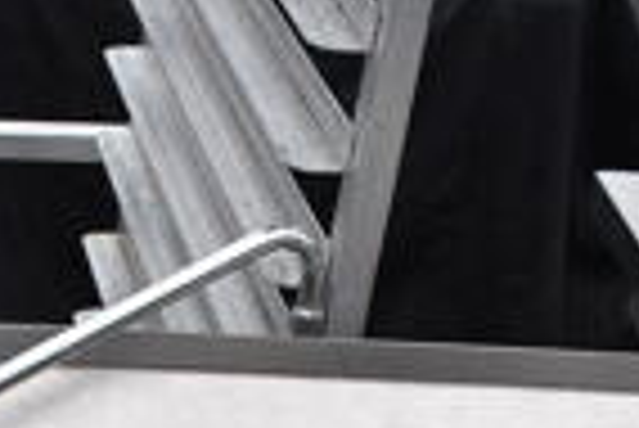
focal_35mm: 116
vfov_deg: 10.7
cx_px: -122
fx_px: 2061
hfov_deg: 16.9
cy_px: 906
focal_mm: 18
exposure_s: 1/320
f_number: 7.1
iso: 200
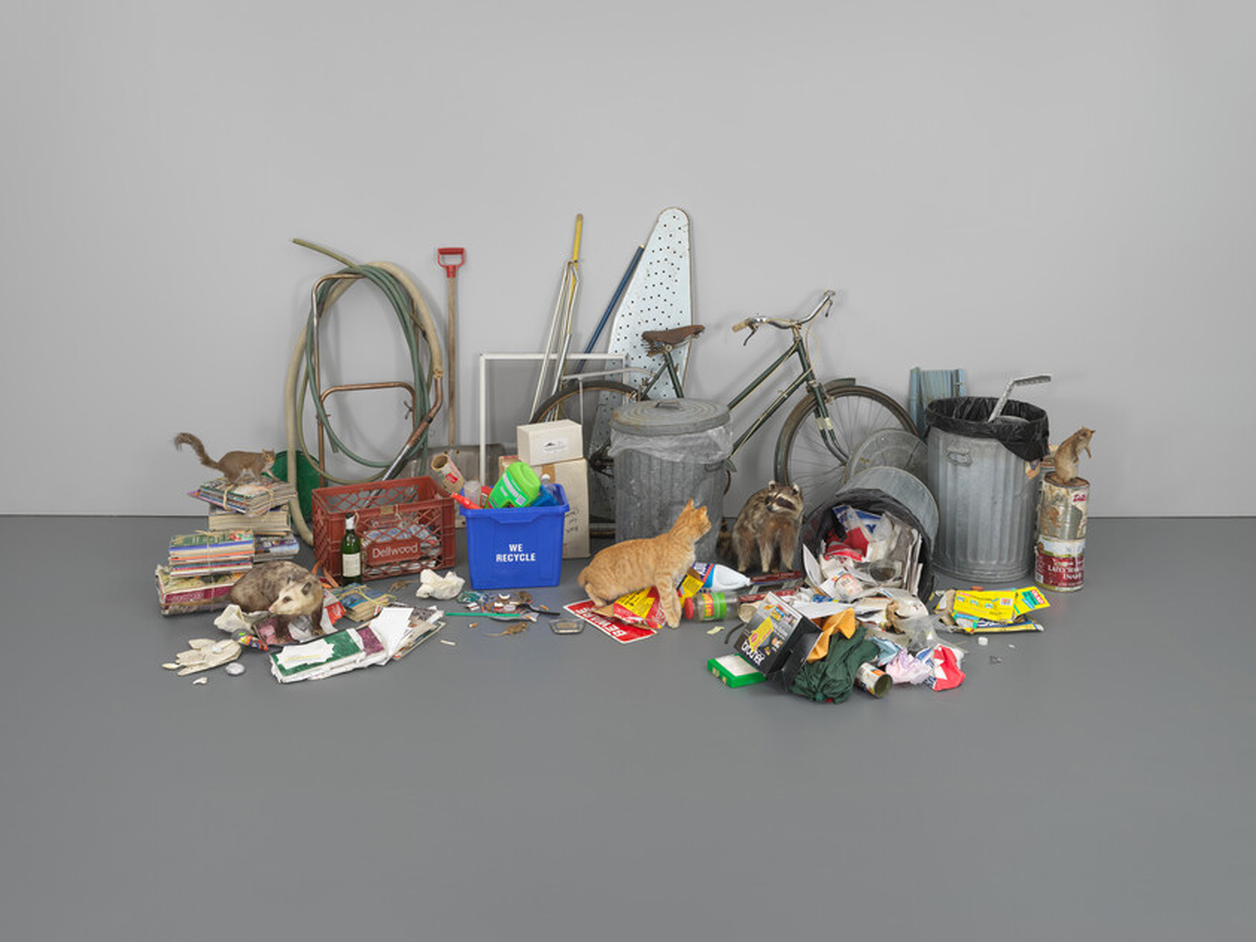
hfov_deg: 56.8
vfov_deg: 44.2
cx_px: 628
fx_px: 1161
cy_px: 471
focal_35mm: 32
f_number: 11
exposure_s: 1/125
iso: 64
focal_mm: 50
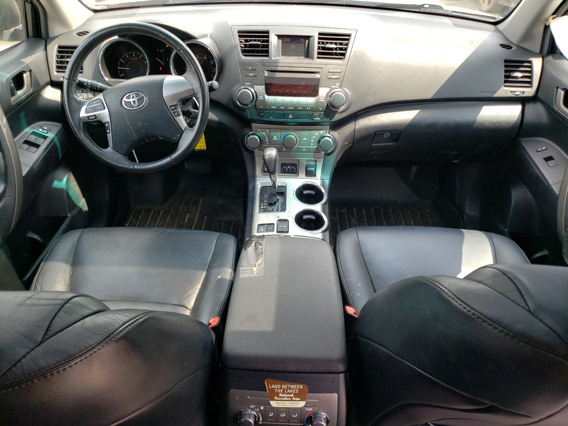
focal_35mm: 26
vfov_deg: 53.1
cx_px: 284
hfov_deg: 67.3
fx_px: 427
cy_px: 213
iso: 50
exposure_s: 1/250
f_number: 1.5
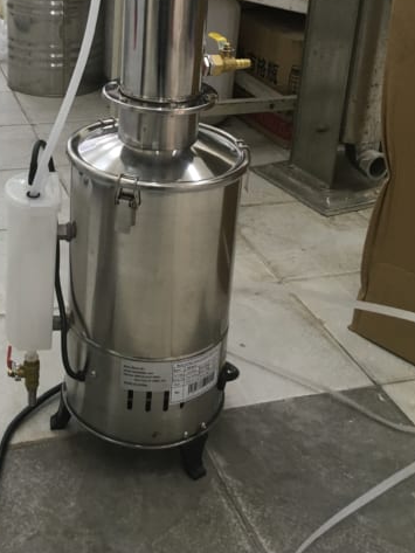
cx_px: 110
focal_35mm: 49
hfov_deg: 29.3
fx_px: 783
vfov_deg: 37.6
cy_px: 113
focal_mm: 4.15
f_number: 2.2
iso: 50
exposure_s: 1/33
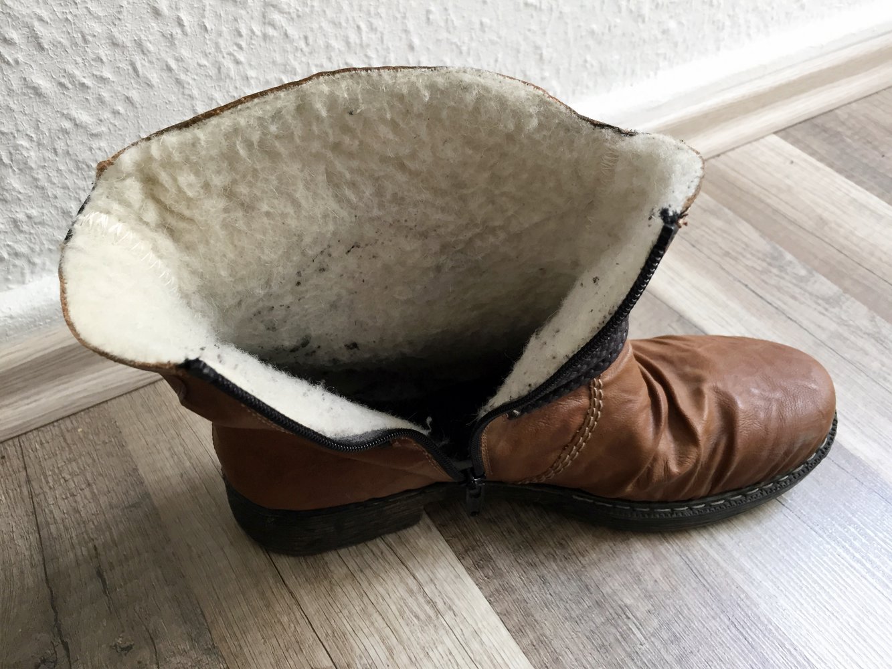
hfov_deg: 61.7
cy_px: 334
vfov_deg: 48.2
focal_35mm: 29
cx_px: 446
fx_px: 747
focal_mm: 4.15
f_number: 2.2
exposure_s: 1/33
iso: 100
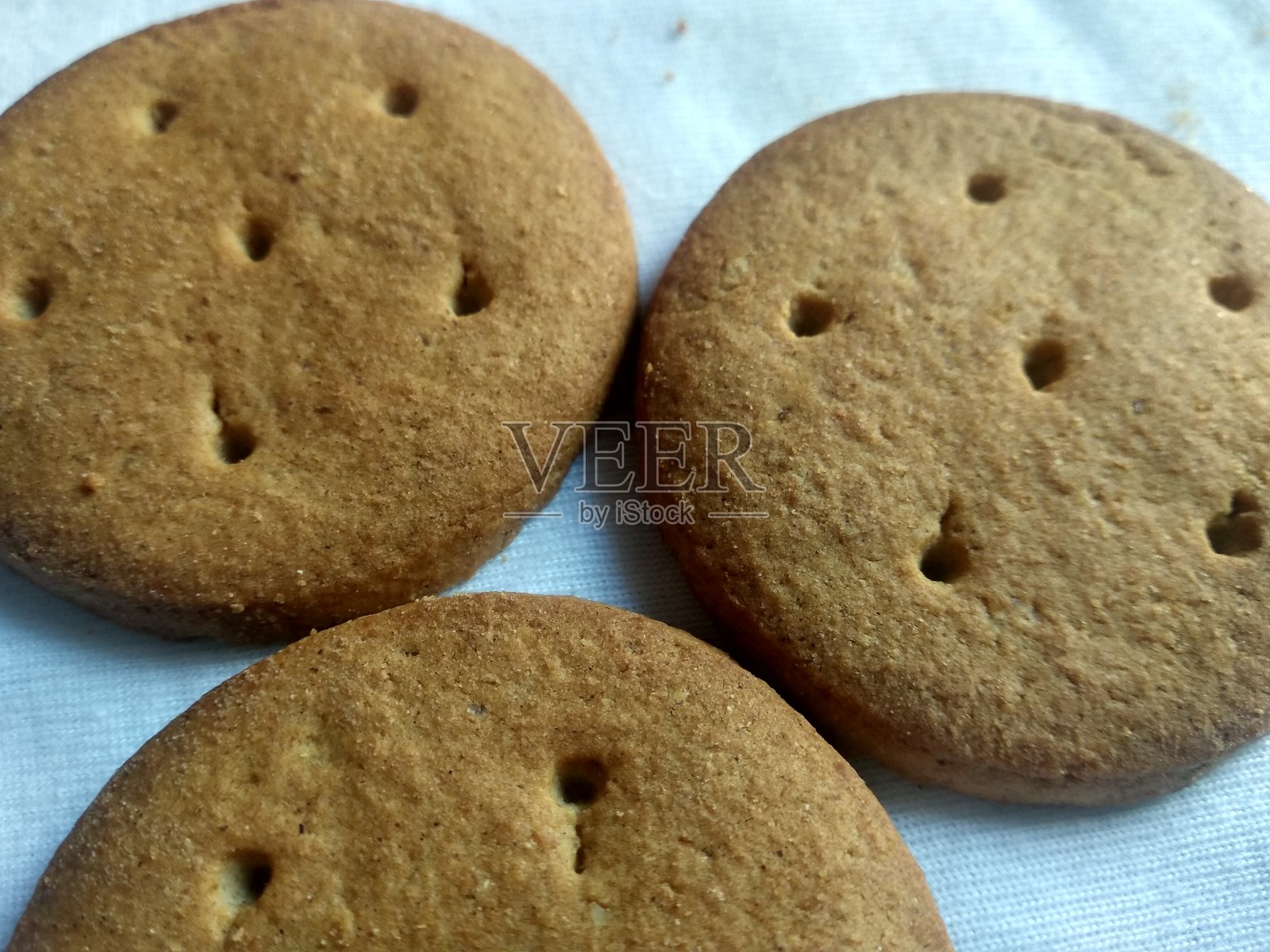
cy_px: 476
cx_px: 635
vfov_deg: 53.1
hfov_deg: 67.3
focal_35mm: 26
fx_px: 954
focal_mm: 3.81
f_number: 2.2
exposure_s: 1/50
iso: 320
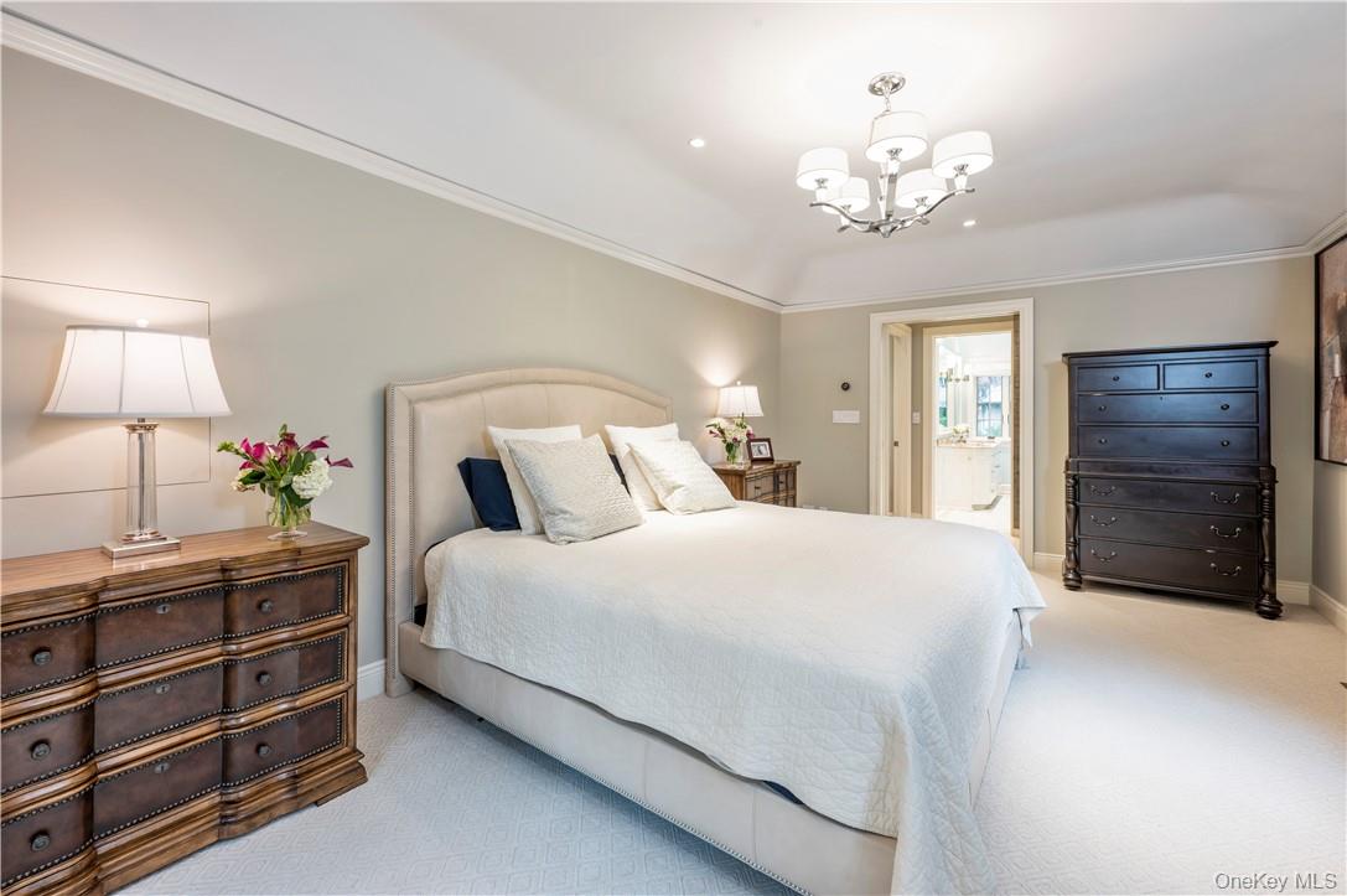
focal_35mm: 14
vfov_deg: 81.1
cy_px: 448
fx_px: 523
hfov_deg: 104.3
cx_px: 674
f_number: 11
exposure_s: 1/1.67
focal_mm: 14
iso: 200
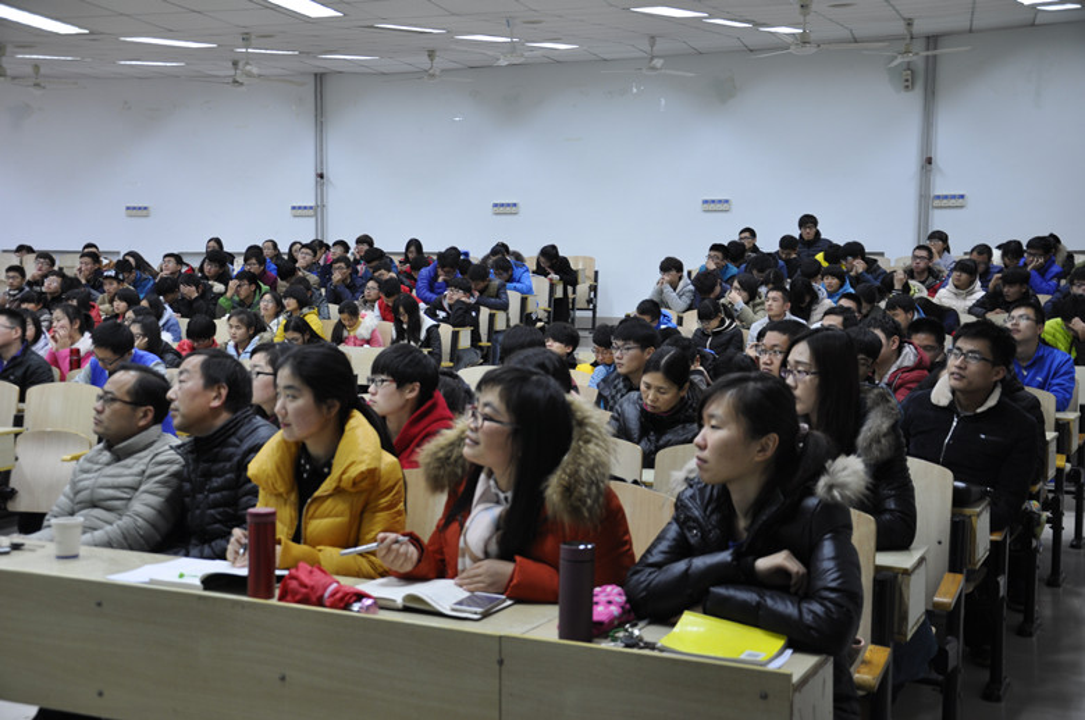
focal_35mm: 42
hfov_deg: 46.4
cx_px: 542
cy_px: 360
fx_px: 1264
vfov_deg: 31.8
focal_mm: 28
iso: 320
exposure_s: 1/10
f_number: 4
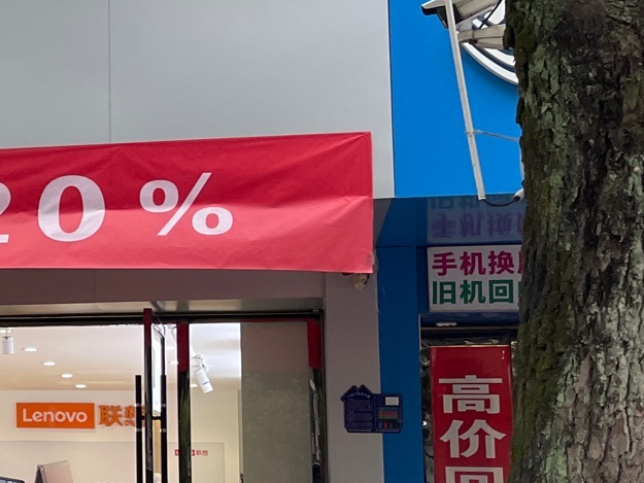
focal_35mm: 80
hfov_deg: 20.7
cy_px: 316
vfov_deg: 18.4
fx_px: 1489
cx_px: -330
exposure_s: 1/121
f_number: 1.6
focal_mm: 5.1
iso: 125
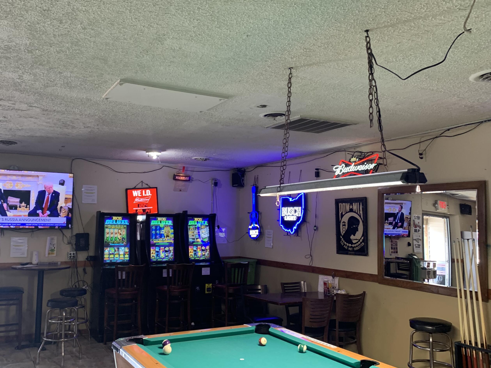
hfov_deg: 58.0
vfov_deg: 45.4
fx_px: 440
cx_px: 202
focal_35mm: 31
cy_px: 191
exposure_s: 1/60
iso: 160
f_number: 1.8
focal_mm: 4.25
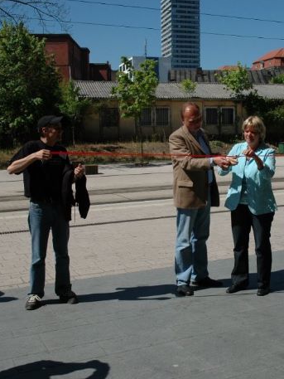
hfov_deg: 27.0
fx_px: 580
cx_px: 229
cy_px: 187
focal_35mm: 53
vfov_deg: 36.2
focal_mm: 24
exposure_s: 1/500
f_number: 11
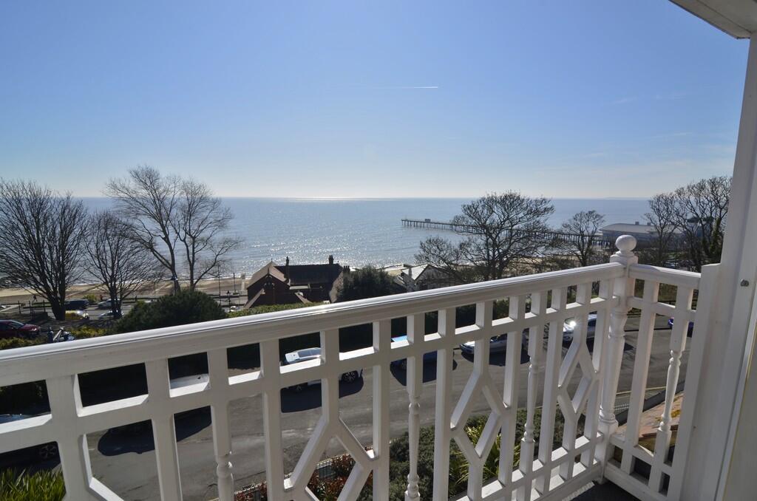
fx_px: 346
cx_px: 378
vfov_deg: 71.8
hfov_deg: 95.1
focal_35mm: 16
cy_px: 250
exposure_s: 1/320
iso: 100
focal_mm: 11
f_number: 9
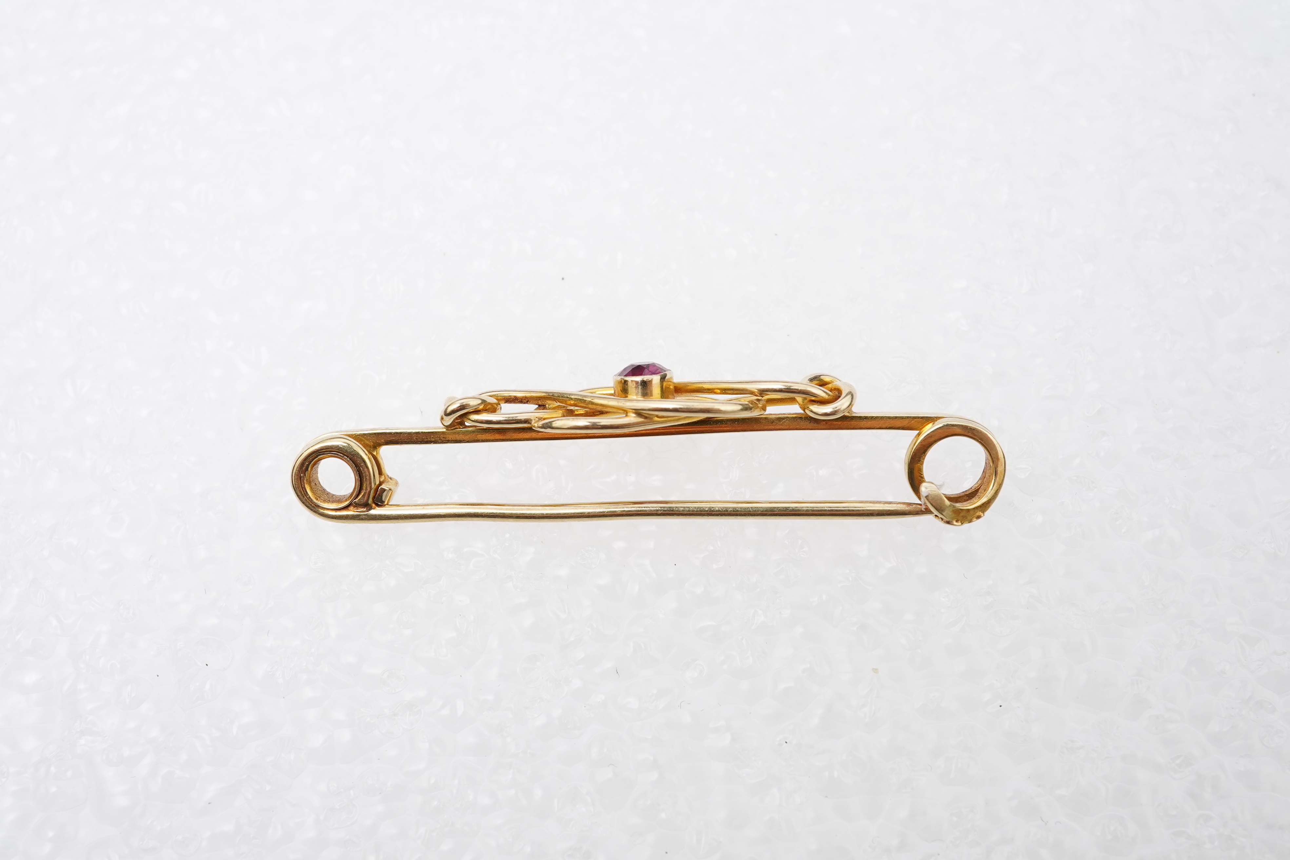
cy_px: 430
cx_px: 645
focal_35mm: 45
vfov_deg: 29.9
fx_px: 1612
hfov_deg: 43.6
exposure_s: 1/125
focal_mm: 30
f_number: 16
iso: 500
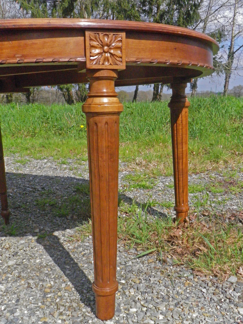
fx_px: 328
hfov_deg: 40.7
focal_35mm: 35
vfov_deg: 52.6
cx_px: 122
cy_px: 162
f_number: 6.3
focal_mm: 6.2
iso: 400
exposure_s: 1/1250
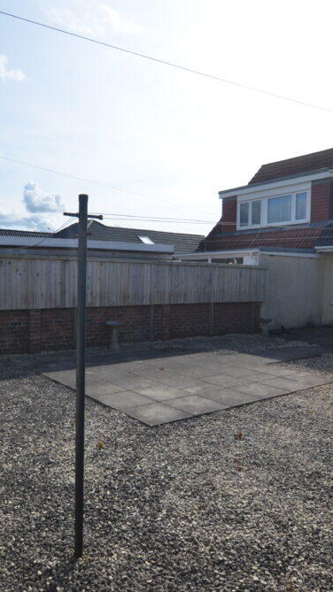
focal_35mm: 24
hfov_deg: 46.9
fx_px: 377
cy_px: 295
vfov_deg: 76.3
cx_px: 112
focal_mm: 10
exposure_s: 1/320
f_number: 9
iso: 100
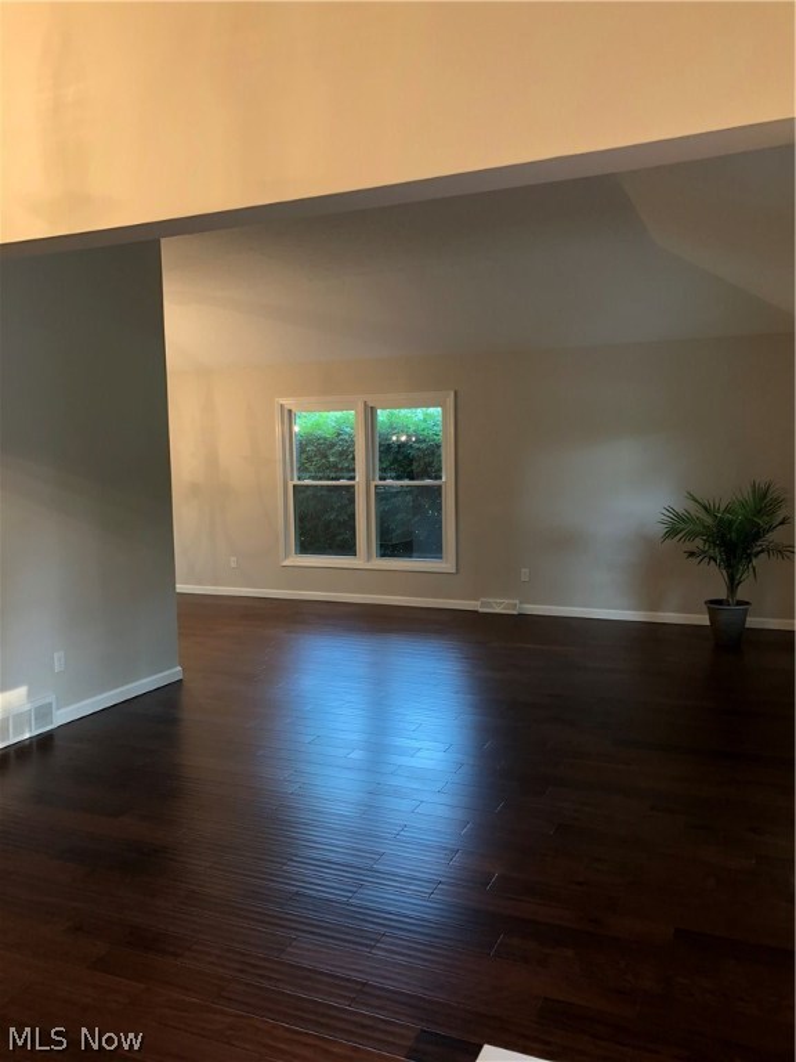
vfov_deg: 63.4
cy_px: 531
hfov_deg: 49.7
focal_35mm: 28
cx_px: 398
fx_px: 858
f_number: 1.8
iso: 250
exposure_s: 1/60
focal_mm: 3.99
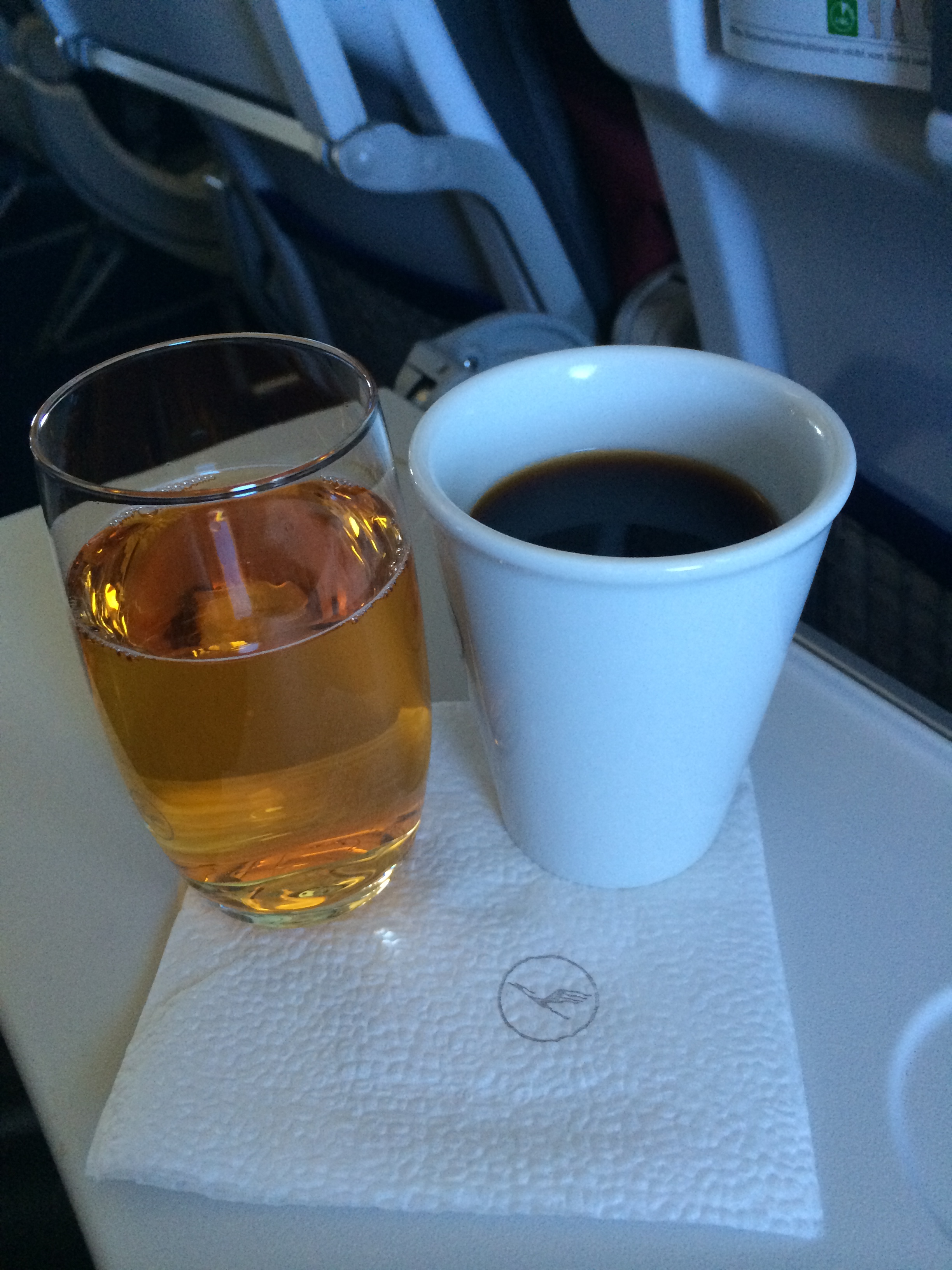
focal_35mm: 30
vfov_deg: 60.0
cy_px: 635
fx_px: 1100
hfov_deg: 46.8
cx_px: 476
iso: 250
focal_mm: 4.12
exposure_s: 1/30
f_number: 2.2
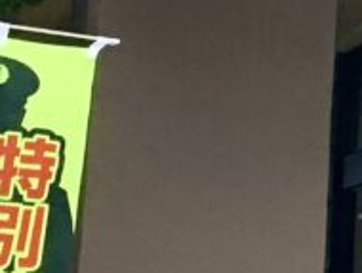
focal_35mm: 175
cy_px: -189
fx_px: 1832
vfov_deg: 8.2
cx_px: 1111
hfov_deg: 9.0
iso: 25
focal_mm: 4.25
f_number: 1.8
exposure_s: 1/121
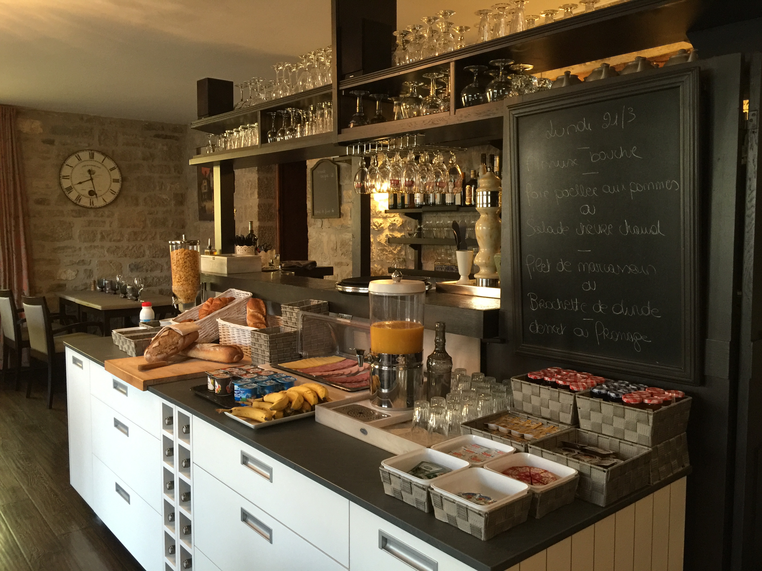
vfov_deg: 48.2
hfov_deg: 61.7
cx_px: 381
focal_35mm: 29
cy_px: 286
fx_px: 638
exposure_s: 1/17
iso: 125
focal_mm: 4.15
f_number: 2.2
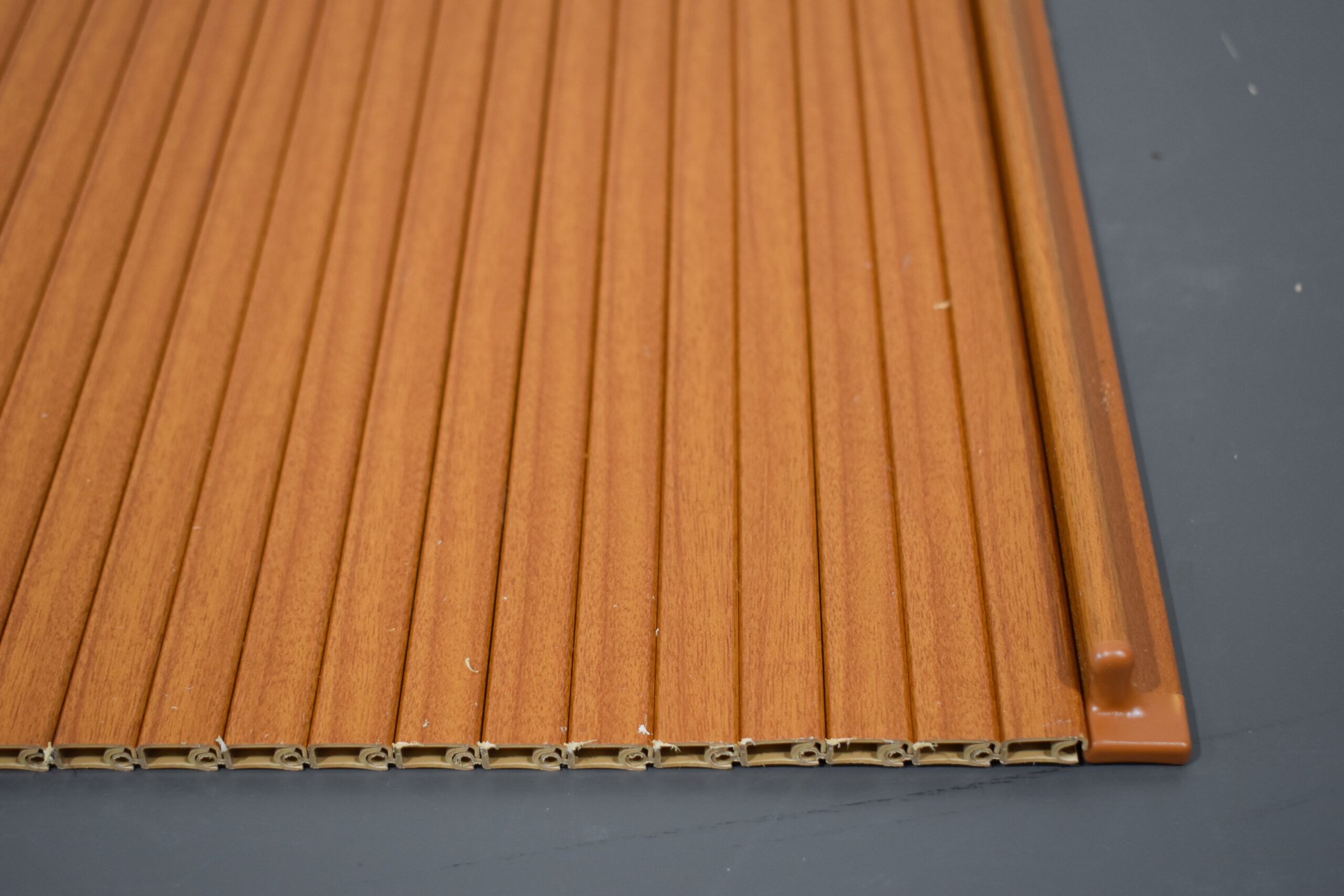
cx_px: 672
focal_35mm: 54
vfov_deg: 25.1
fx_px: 2016
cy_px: 448
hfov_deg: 36.9
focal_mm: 36
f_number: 4.8
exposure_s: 1/160
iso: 800
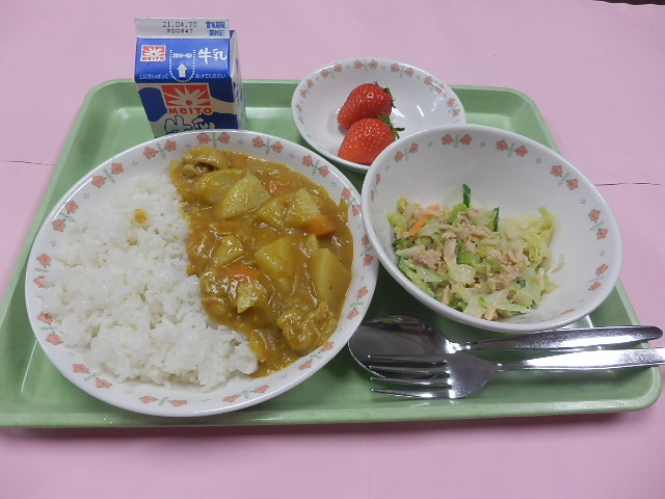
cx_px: 332
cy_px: 250
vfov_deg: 56.8
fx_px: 461
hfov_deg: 71.6
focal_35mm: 24
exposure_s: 1/50
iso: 80
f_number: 3
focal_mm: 4.2
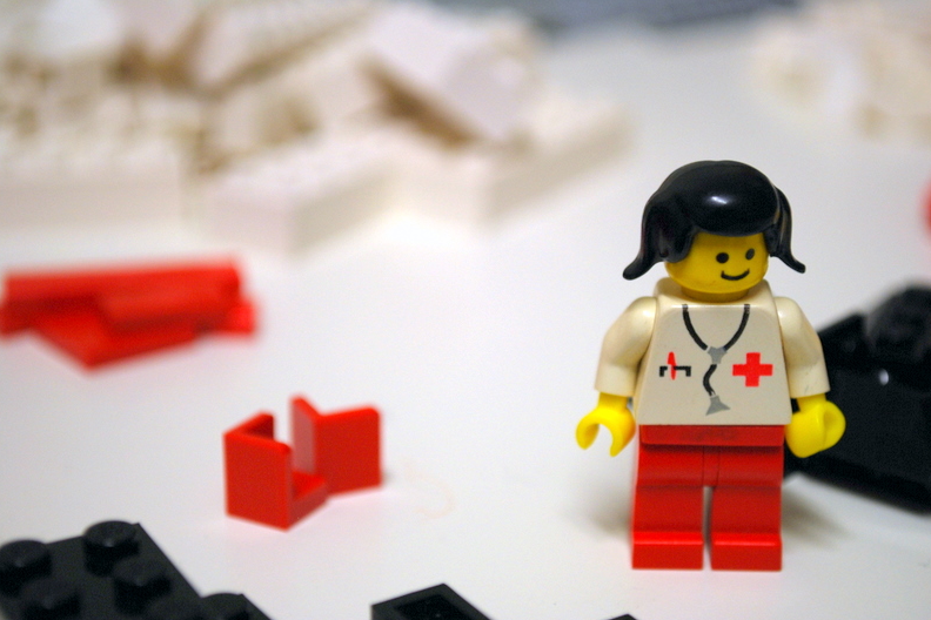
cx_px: 467
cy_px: 314
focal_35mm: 84
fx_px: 2159
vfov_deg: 16.4
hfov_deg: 24.3
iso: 200
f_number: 5.6
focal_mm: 55
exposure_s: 1/13
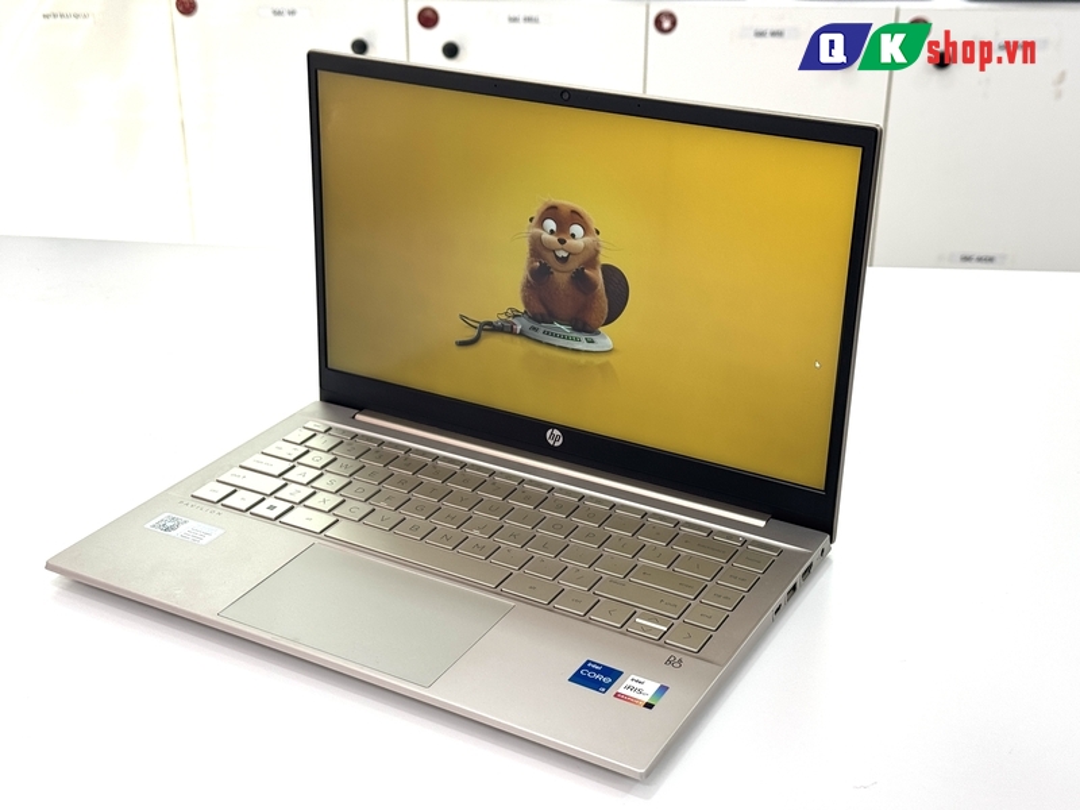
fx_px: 1498
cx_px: 540
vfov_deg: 30.3
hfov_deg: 39.7
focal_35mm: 48
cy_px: 405
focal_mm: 6.76
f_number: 1.78
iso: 50
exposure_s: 1/131
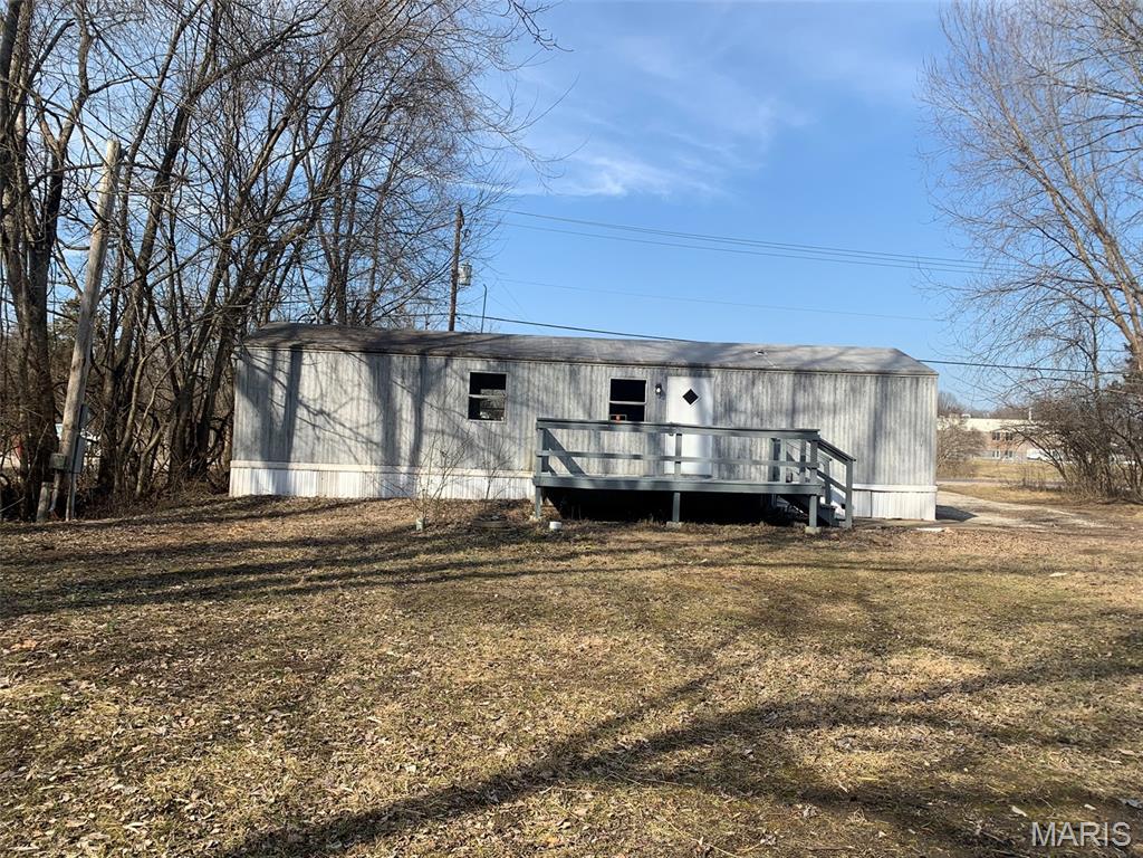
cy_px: 429
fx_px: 859
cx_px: 572
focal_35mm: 26
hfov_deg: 67.3
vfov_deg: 53.1
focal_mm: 4.25
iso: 25
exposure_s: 1/1748
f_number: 1.8
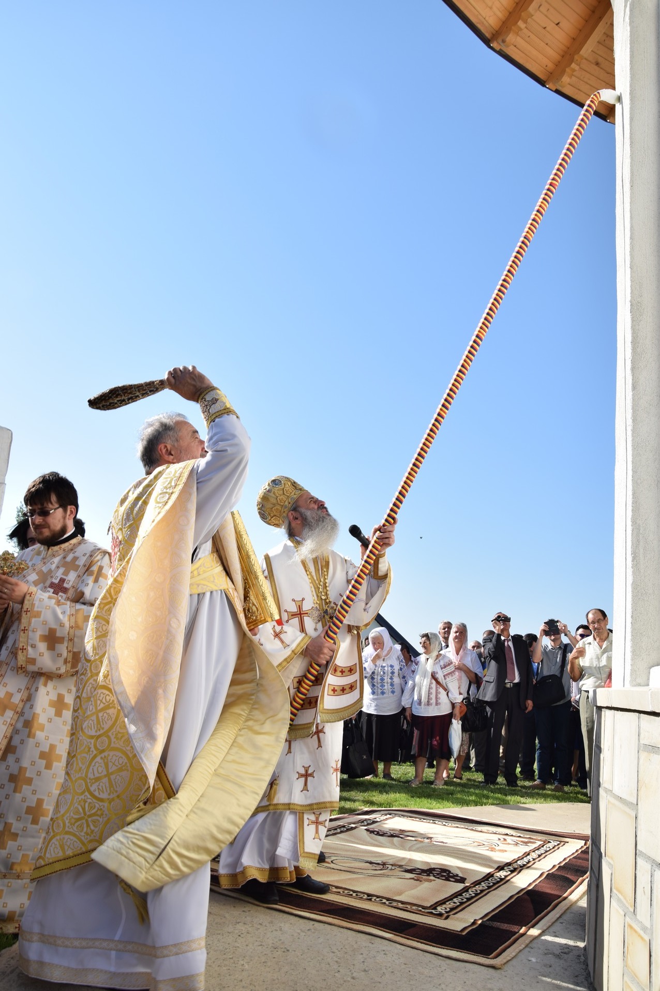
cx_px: 330
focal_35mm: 27
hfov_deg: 47.9
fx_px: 742
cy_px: 496
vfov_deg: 67.4
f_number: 8
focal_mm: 18
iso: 100
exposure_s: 1/200
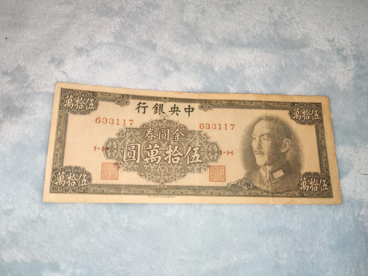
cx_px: 184
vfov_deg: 54.9
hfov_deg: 69.4
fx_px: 266
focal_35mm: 25
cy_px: 138
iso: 262
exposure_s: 1/50
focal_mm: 4.71
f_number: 1.79
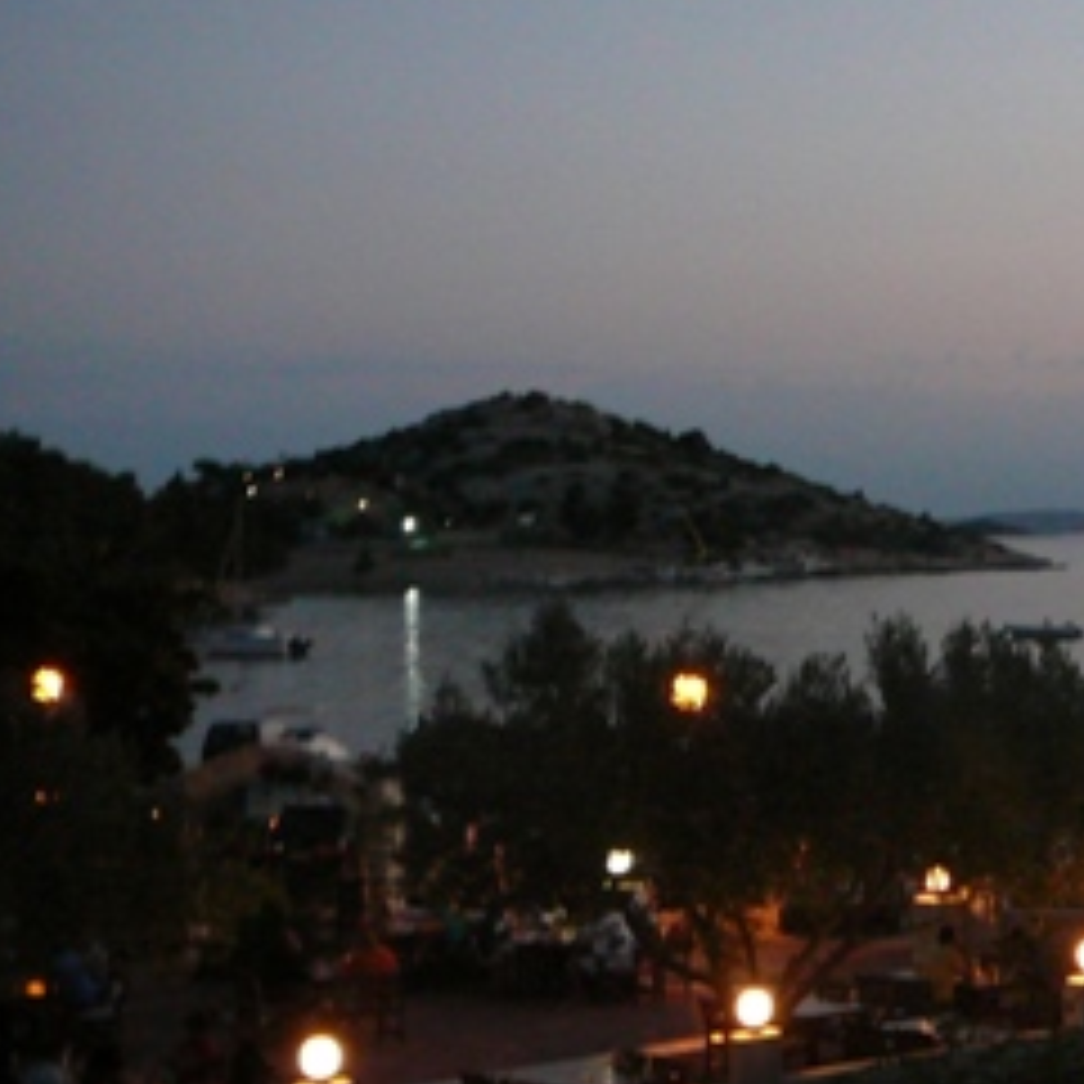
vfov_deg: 21.1
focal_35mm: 82
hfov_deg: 20.1
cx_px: 1232
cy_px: 724
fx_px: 2905
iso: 200
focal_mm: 5.2
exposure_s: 1/8
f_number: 2.8
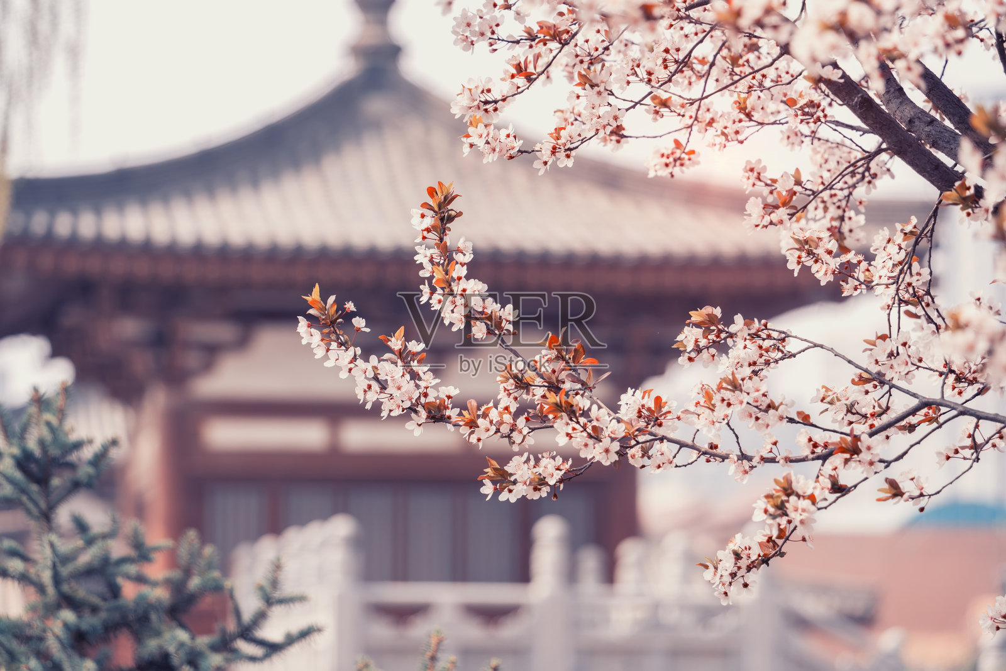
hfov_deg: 14.1
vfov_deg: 9.4
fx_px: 4080
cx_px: 503
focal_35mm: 146
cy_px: 336
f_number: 5.6
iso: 320
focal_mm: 146
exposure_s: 1/800
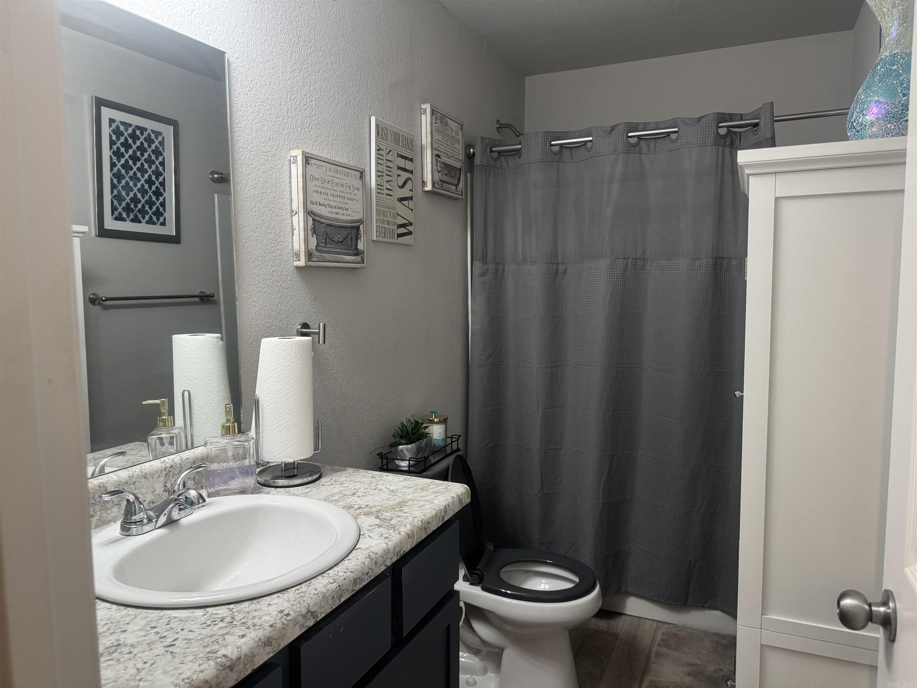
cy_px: 344
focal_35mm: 24
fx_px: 636
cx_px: 458
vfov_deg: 56.8
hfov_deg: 71.6
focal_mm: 6.76
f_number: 1.78
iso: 250
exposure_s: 1/60
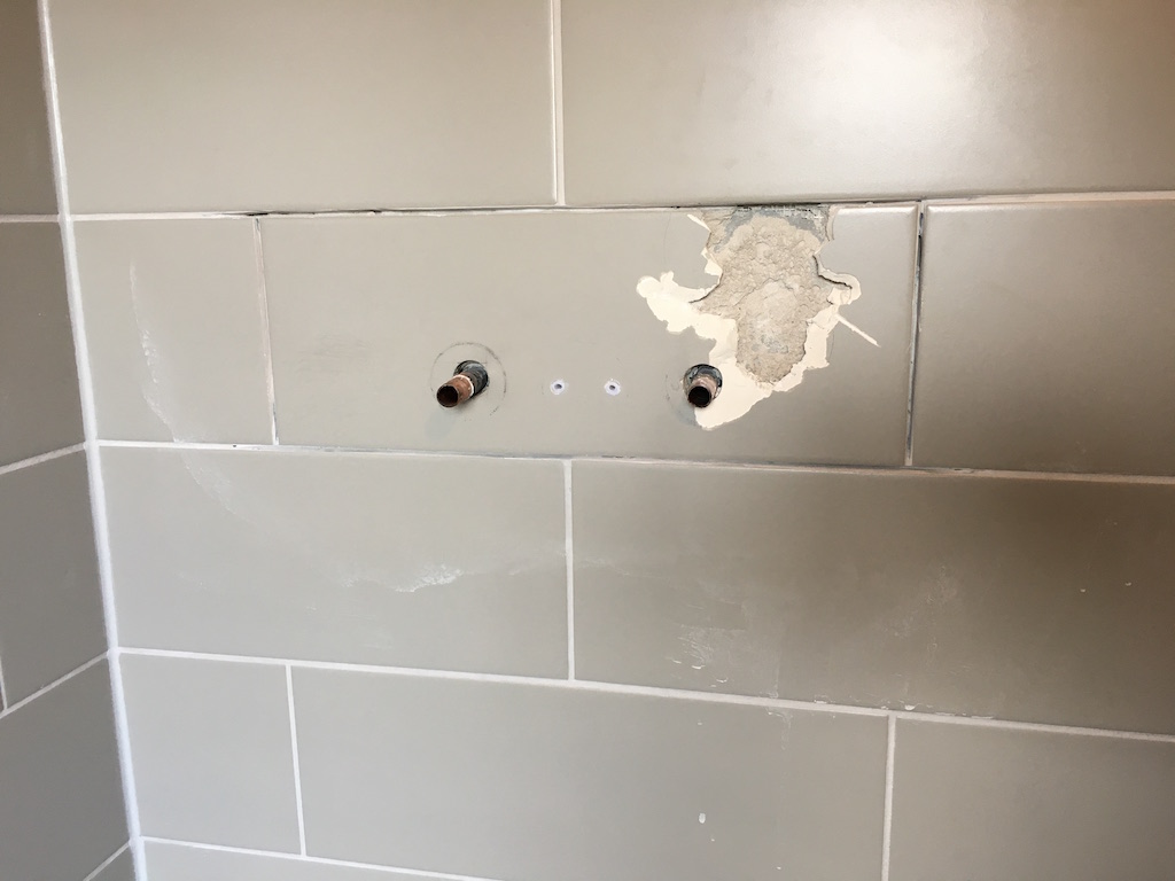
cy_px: 440
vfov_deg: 48.2
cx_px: 588
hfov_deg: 61.7
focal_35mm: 29
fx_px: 984
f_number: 2.2
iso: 40
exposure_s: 1/33
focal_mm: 4.15
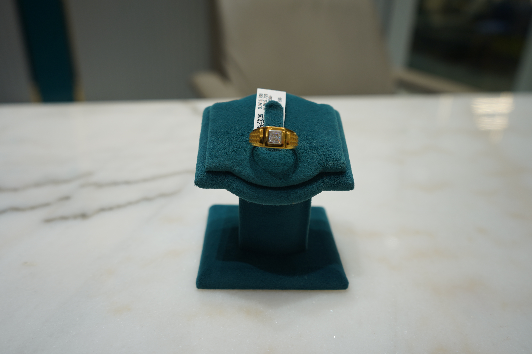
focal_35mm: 28
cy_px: 177
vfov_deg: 46.4
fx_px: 414
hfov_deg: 65.5
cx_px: 266
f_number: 4.5
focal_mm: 28
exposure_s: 1/80
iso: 100
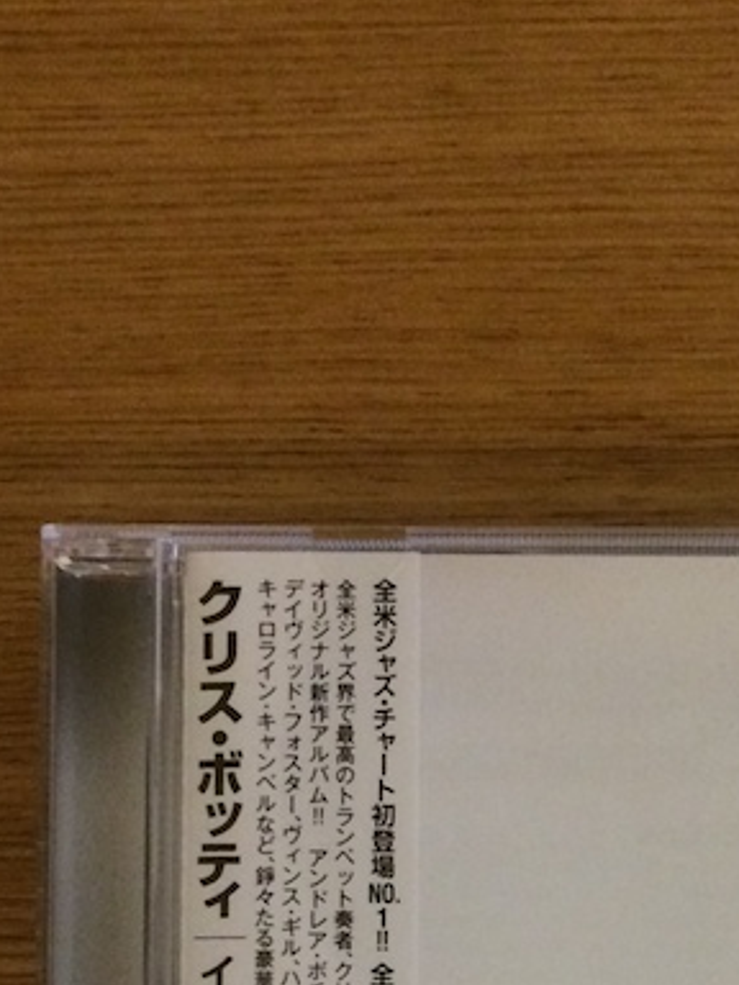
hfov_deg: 18.0
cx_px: 726
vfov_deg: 22.8
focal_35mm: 80
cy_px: 1129
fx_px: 2277
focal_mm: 4.12
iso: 320
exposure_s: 1/20
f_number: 2.2
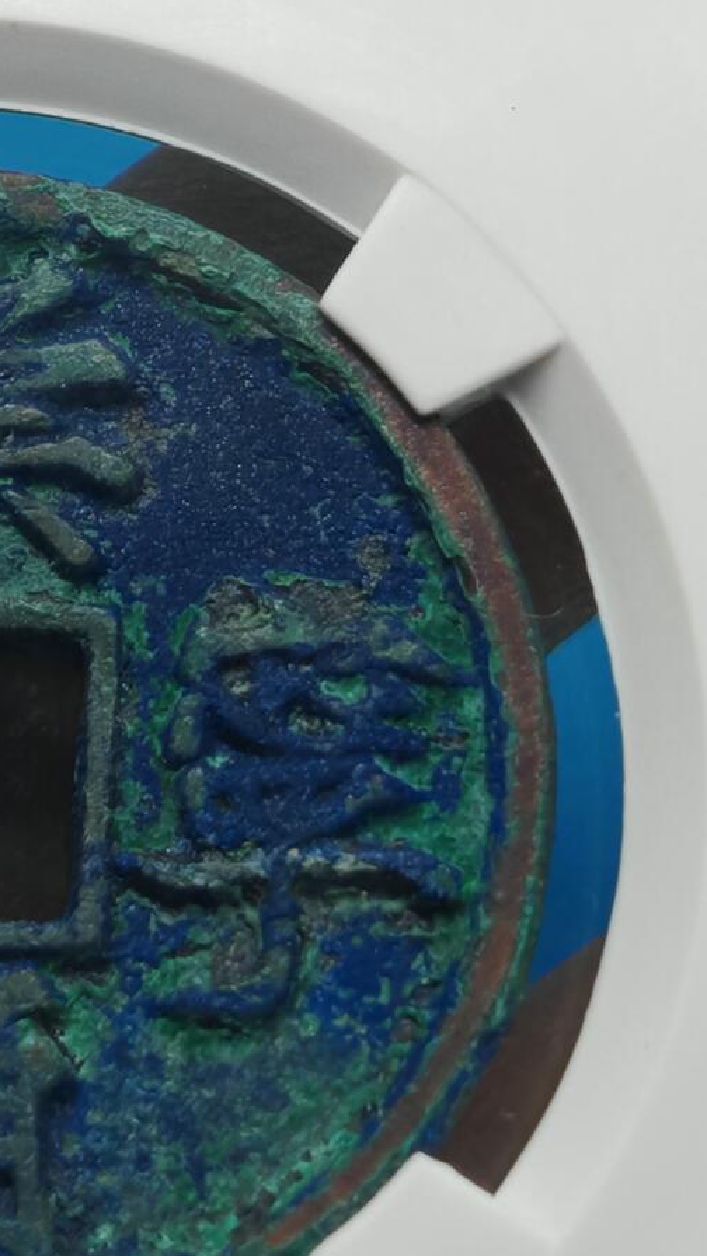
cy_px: 831
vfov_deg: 10.4
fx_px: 6932
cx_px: -48
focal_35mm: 208
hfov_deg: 5.8
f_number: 1.6
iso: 50
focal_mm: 7.62
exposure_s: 1/120
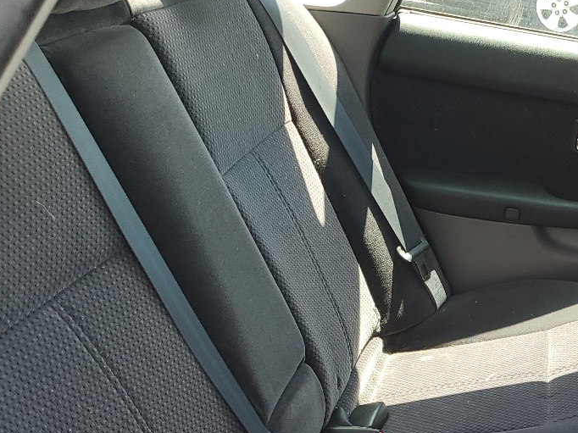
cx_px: 577
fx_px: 1018
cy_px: 416
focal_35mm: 61
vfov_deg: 23.2
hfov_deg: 29.6
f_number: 1.5
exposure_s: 1/233
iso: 50
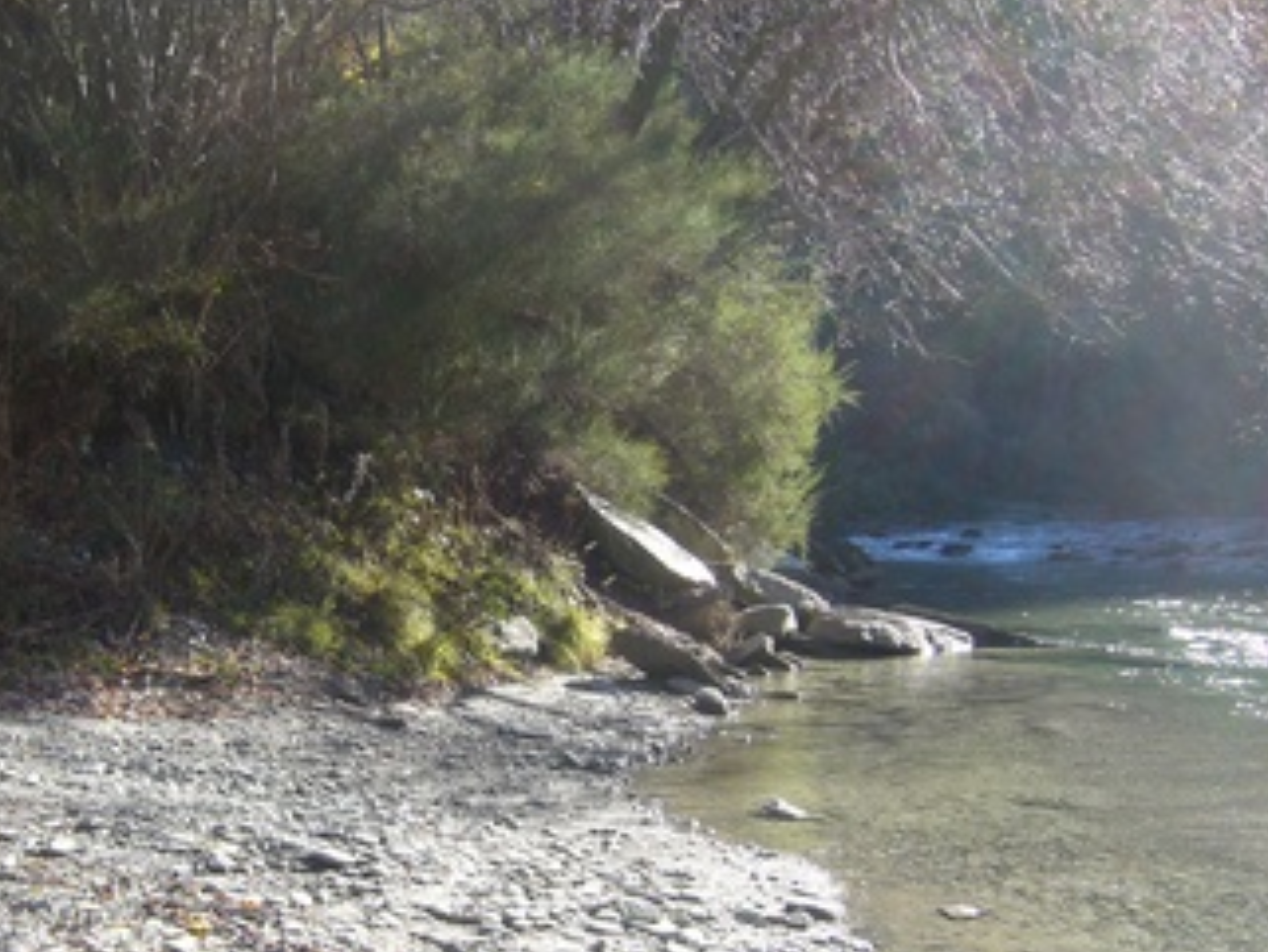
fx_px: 1759
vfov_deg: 30.2
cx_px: 450
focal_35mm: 48
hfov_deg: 39.3
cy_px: 581
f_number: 2.8
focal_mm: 5.8
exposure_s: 1/250
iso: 80
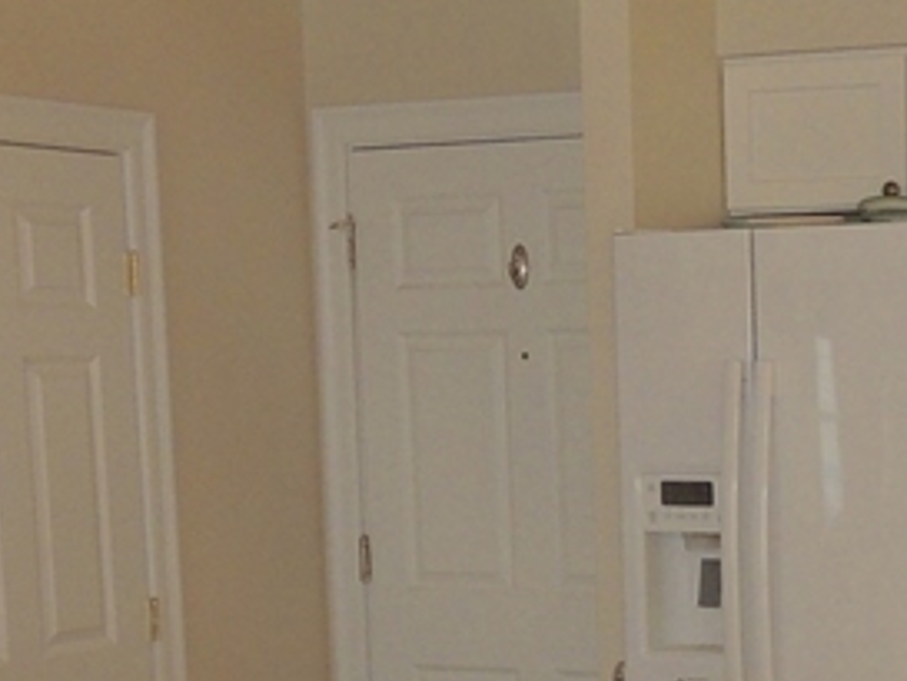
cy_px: 688
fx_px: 2359
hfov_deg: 21.1
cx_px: 880
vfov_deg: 16.1
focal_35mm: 90
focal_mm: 4.3
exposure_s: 1/40
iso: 250
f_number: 3
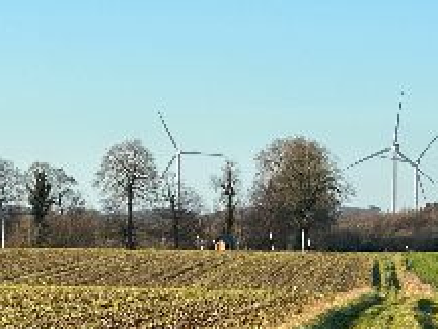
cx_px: 404
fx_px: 2708
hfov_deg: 9.2
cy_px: 197
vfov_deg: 6.9
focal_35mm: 214
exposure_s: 1/424
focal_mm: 9
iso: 32
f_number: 2.8
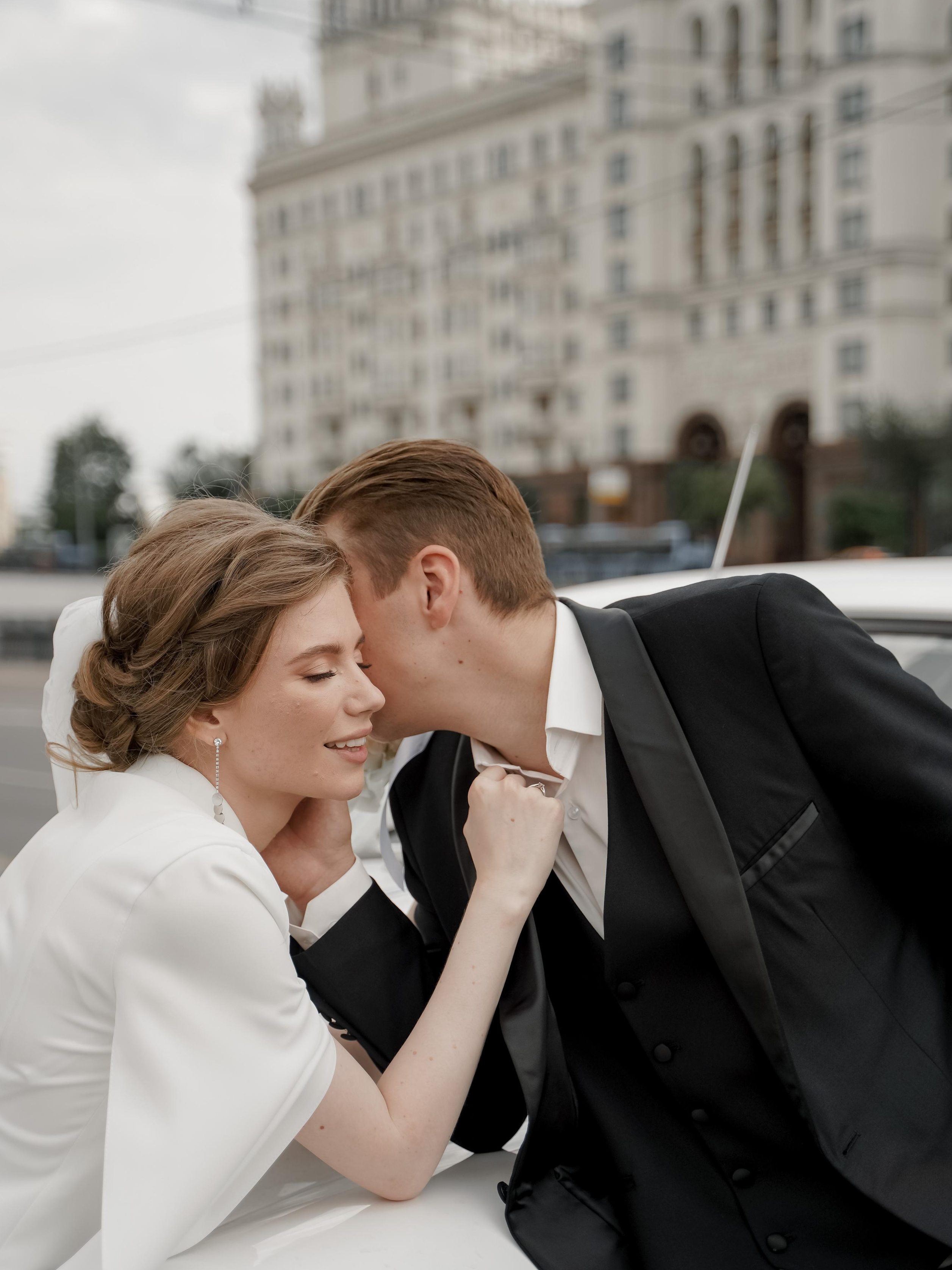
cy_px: 719
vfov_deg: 35.5
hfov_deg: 27.0
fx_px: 1980
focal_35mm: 54
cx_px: 473
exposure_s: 1/1250
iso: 100
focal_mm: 49
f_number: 2.8
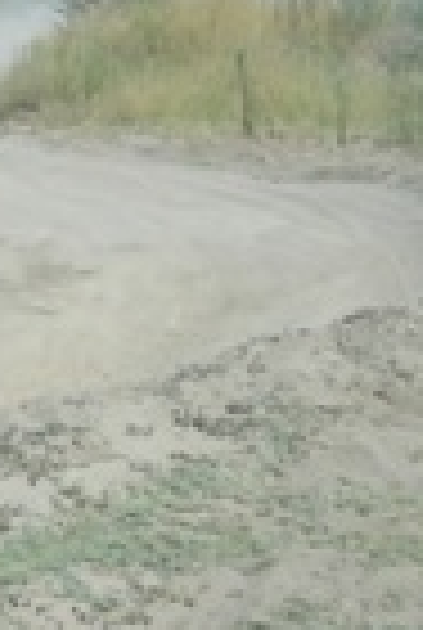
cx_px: -112
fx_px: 2911
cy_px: 45
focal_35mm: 166
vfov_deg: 12.2
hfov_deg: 8.2
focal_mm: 5.7
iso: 50
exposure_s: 1/293
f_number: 5.7
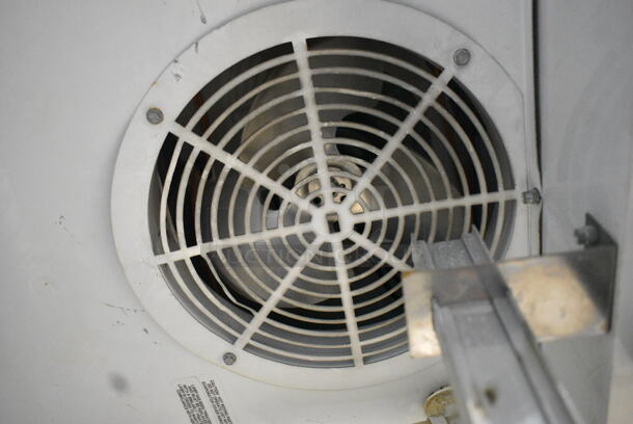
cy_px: 212
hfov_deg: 59.4
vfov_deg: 41.8
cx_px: 316
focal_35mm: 32
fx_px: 554
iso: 6400
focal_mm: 21
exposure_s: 1/50
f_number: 3.8
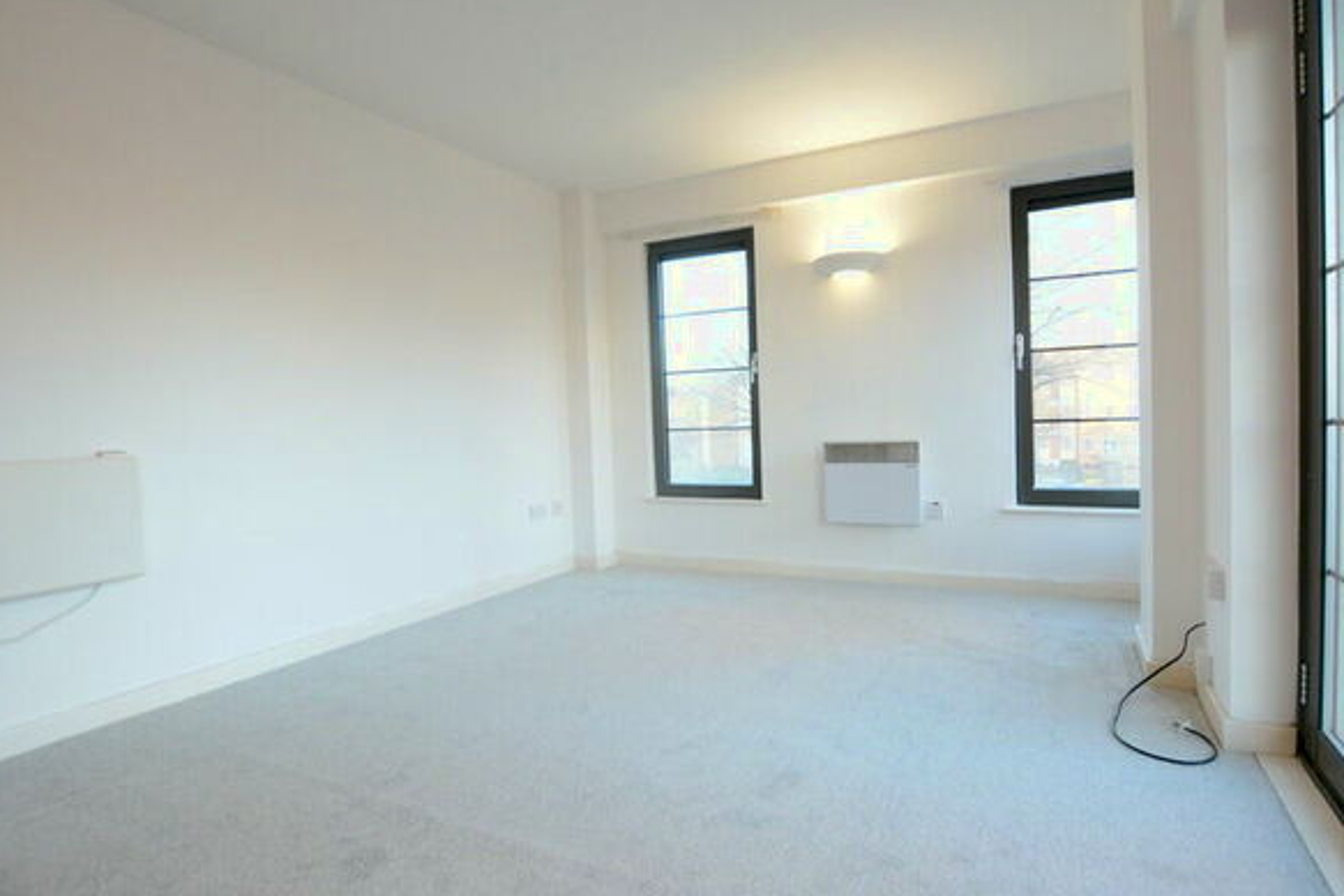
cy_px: 439
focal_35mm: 18
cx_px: 712
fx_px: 672
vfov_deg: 67.4
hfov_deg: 89.9
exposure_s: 1/100
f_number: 5
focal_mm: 10
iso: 1600
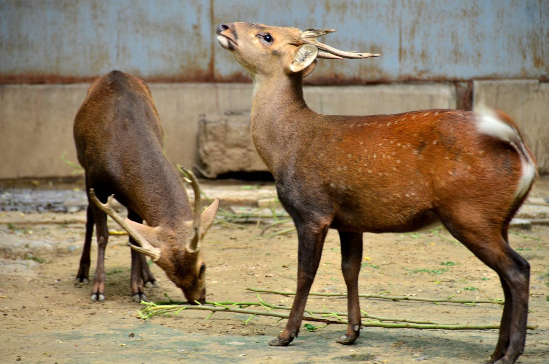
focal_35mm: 300
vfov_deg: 4.6
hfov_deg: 6.9
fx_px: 4566
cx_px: 274
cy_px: 182
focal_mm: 200
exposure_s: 1/20
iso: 200
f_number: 6.3
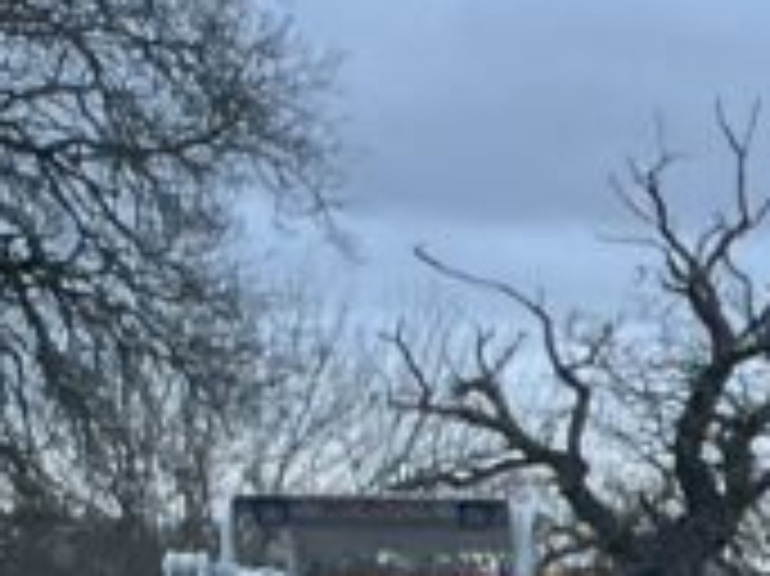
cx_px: 2251
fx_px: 3734
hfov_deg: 9.4
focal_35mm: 168
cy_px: 734
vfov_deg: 8.7
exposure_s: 1/122
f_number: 1.8
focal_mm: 3
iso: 64
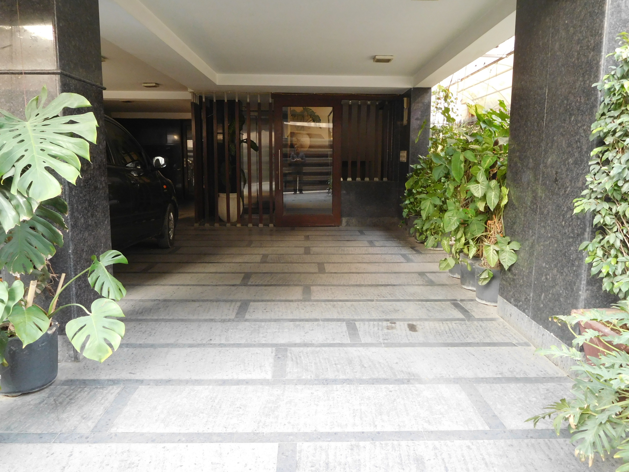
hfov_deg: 69.4
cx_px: 314
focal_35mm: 25
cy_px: 236
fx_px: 454
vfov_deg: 54.9
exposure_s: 1/30
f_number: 3.4
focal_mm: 4.5
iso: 360
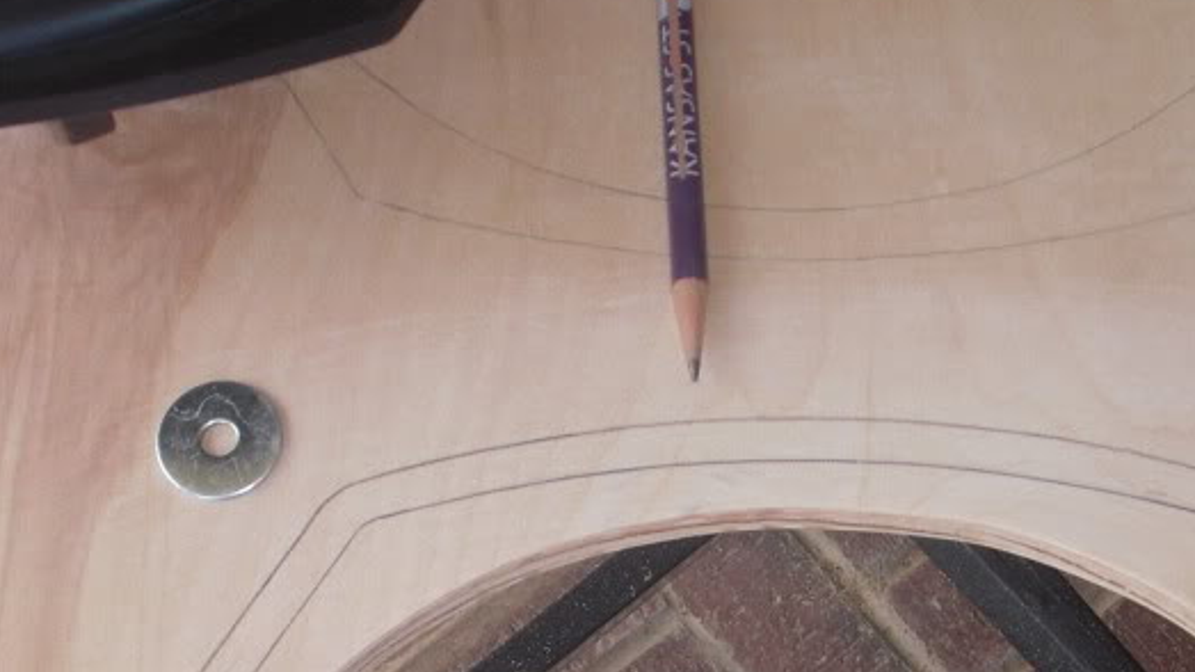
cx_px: 619
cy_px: 624
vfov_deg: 14.7
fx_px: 2566
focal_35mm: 81
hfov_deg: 26.2
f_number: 3.3
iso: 100
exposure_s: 1/160
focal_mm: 6.3
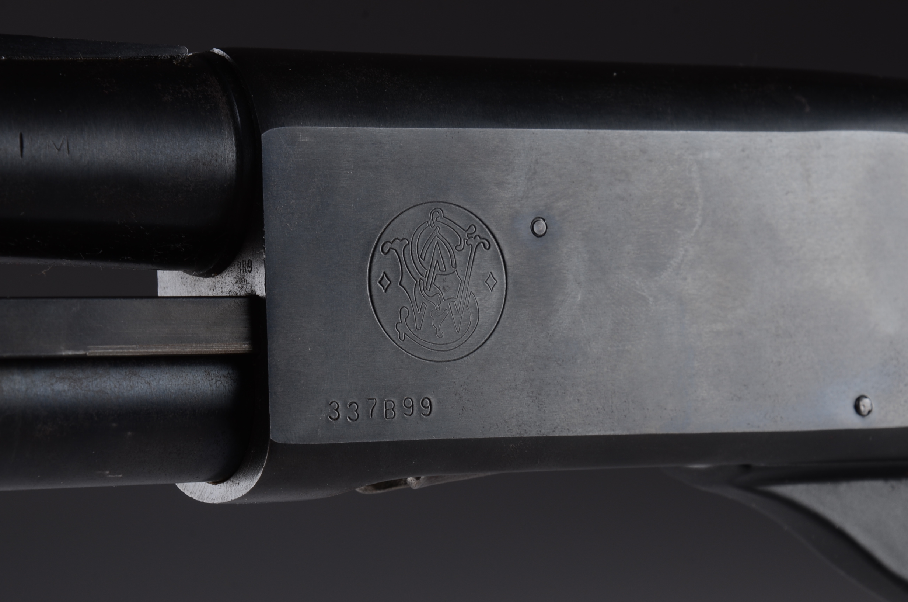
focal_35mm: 158
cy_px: 301
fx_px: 3964
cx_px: 454
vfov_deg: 8.7
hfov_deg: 13.1
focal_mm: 105
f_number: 14
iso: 125
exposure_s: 1/100
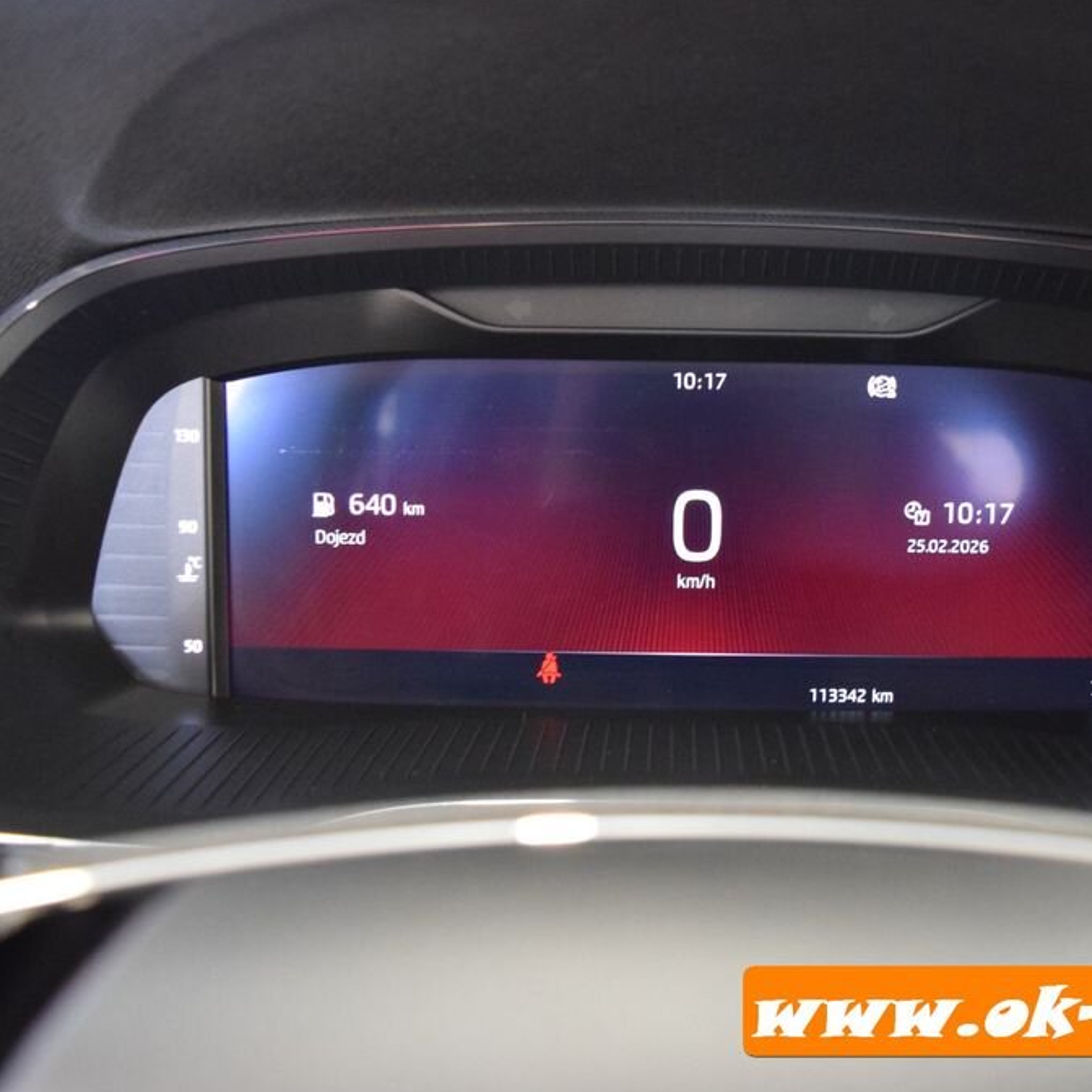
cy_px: 546
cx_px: 699
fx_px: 1249
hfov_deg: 46.7
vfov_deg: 47.2
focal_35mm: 35
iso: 3200
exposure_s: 1/15
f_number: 3.5
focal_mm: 18
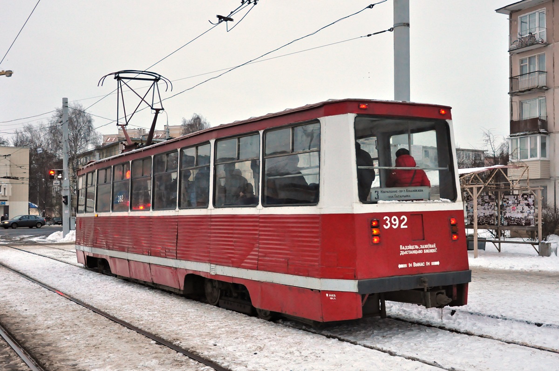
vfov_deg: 35.4
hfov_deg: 51.3
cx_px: 280
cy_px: 186
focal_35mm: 38
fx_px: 582
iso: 1600
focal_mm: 25
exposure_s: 1/250
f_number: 4
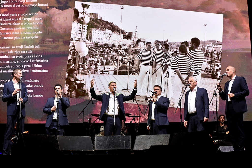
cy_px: 84
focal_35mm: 70
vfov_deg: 19.5
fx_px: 490
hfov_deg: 28.8
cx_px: 126
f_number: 5.6
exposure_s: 1/125
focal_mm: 70
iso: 1600
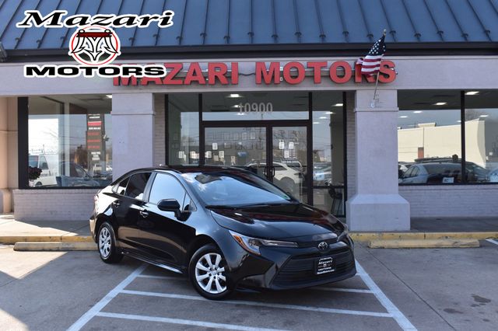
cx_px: 249
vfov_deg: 33.0
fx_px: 560
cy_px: 166
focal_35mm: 40
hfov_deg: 47.9
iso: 400
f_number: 10
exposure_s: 1/200
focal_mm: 27
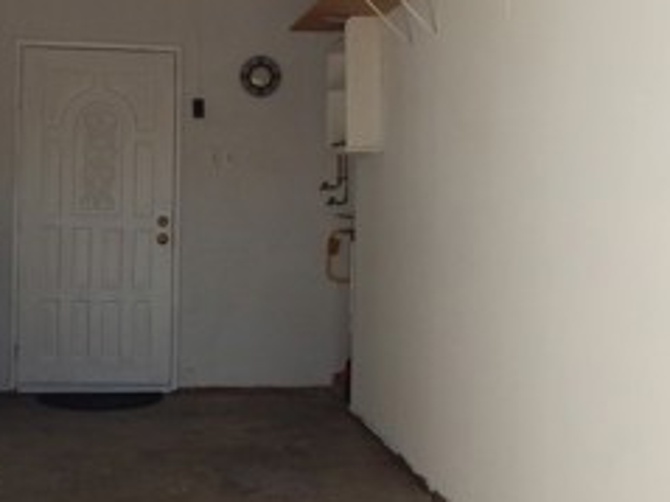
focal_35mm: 59
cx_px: 249
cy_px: 199
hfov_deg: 32.6
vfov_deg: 24.7
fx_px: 1141
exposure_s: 1/320
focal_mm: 4
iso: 125
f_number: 3
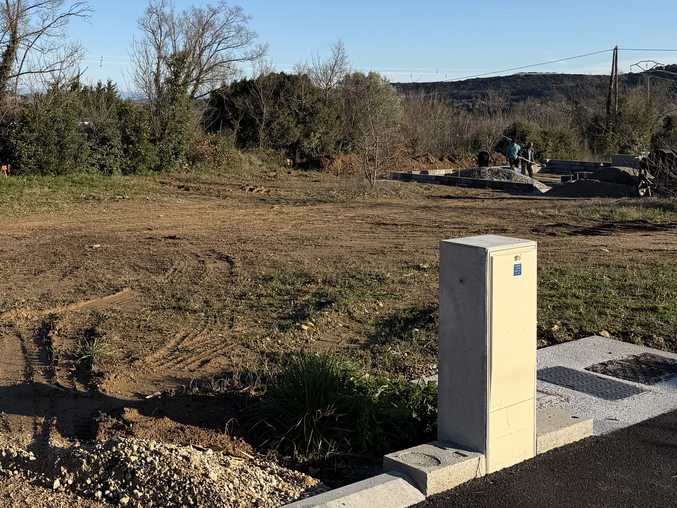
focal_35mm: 45
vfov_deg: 31.1
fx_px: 880
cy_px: 82
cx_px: 90
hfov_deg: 39.5
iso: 80
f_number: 1.78
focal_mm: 6.76
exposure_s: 1/3759
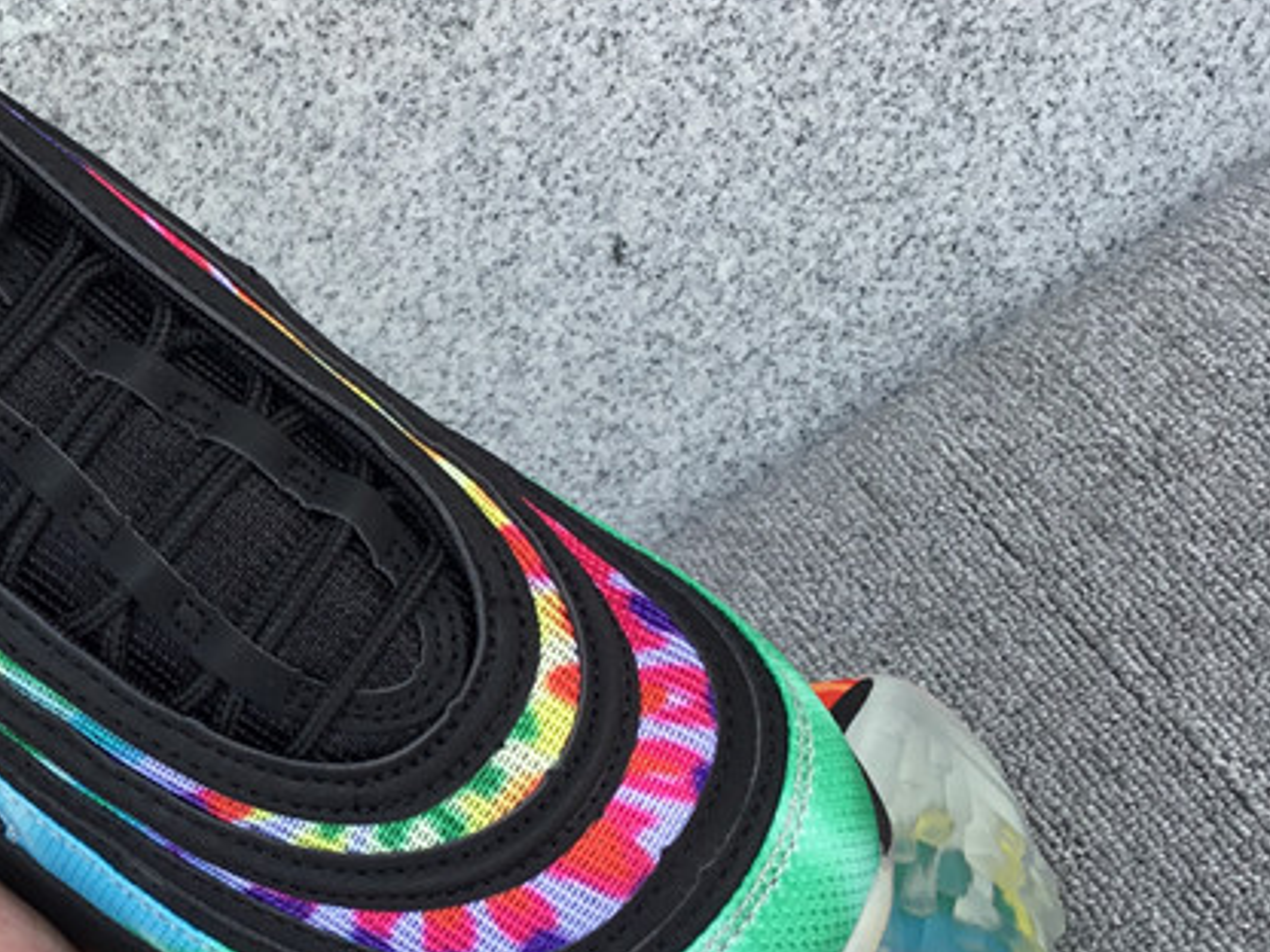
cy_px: 520
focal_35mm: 67
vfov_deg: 21.9
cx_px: 67
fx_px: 2458
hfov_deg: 27.6
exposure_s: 1/436
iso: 25
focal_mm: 3.3
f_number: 2.4
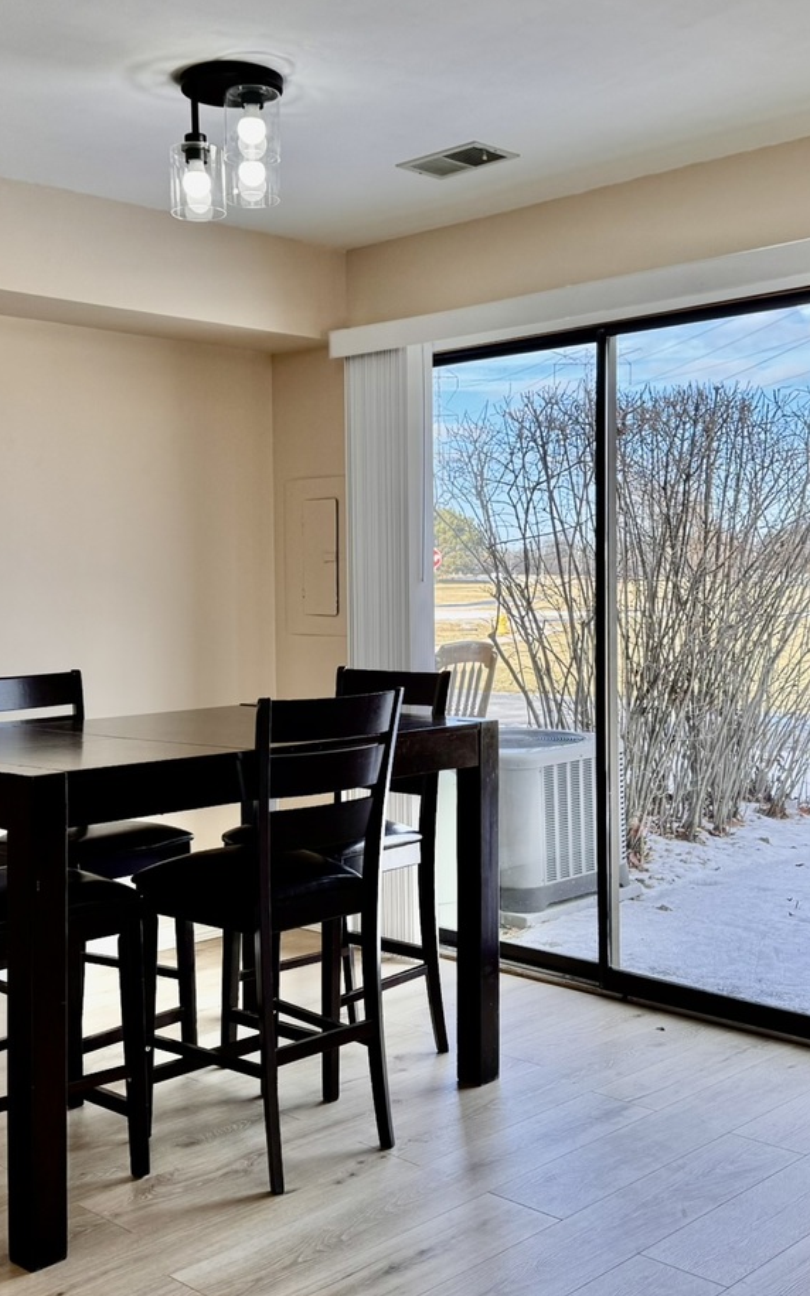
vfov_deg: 49.3
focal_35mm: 40
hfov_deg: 32.0
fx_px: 1414
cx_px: 388
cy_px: 644
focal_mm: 6.76
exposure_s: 1/364
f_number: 1.78
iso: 80
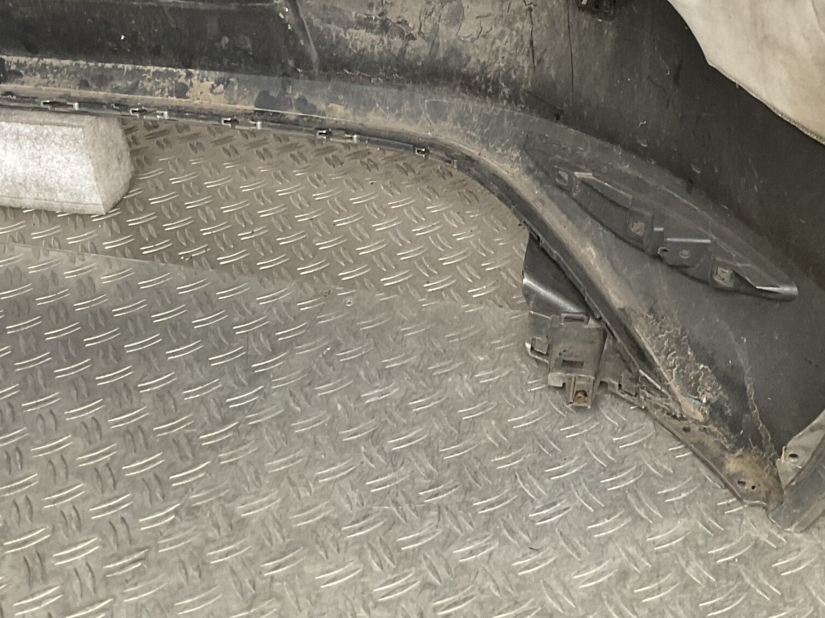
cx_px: 489
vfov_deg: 28.9
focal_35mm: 49
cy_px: 113
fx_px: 1168
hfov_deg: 38.8
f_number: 1.8
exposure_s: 1/50
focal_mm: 3
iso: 100
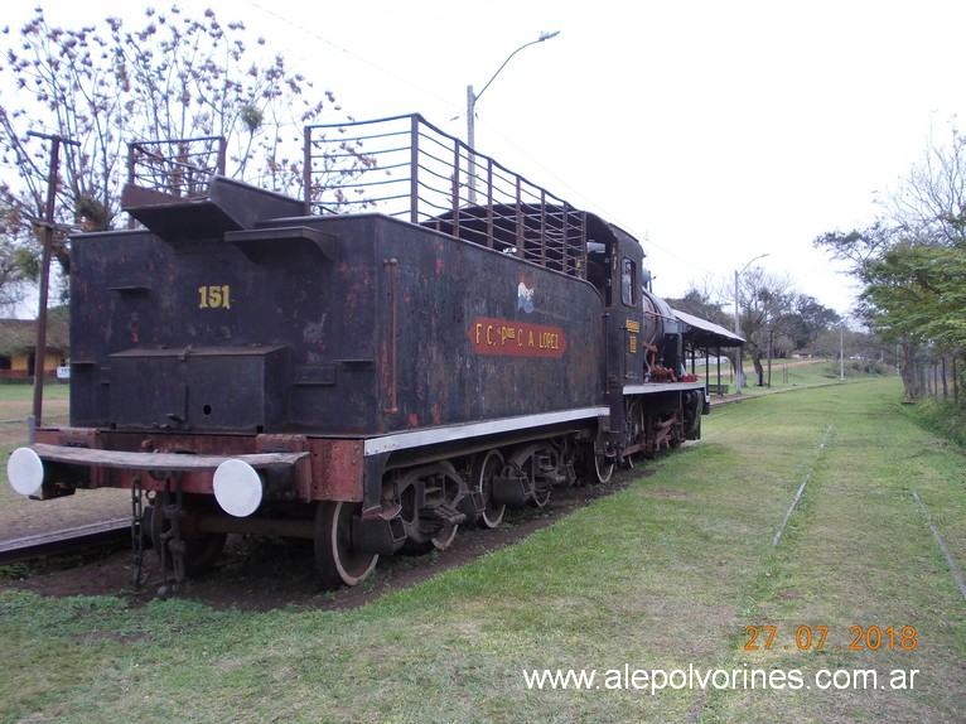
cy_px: 362
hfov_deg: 49.0
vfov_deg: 37.7
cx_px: 483
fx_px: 1060
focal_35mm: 38
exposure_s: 1/200
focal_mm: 5.3
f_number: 3.1
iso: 80
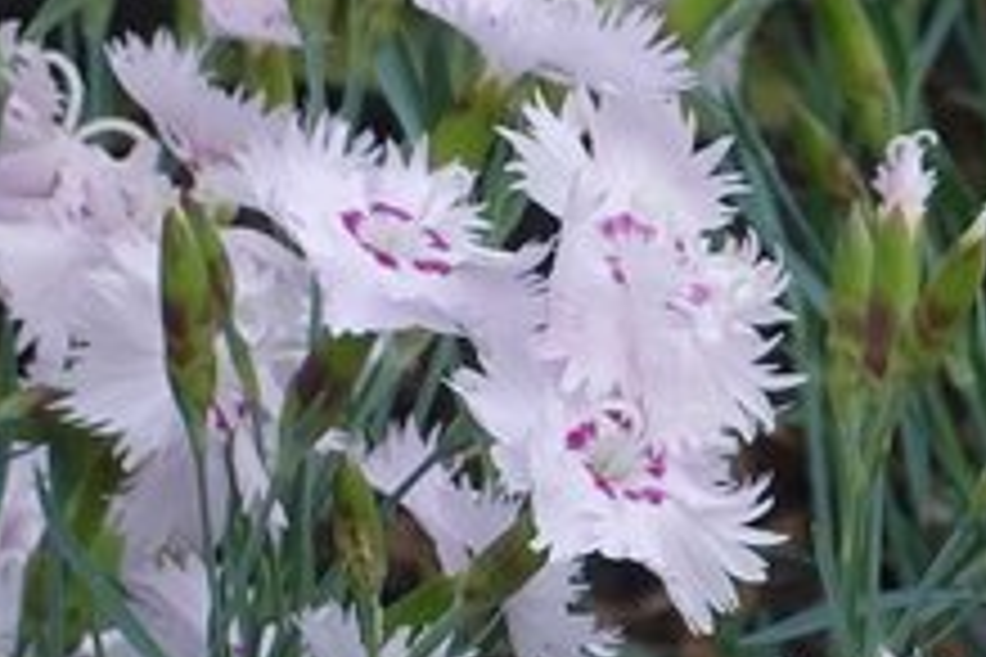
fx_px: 14022
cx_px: 1891
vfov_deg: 2.6
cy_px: 2108
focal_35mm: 512
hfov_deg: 4.0
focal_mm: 25.7
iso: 125
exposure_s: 1/320
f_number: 5.6
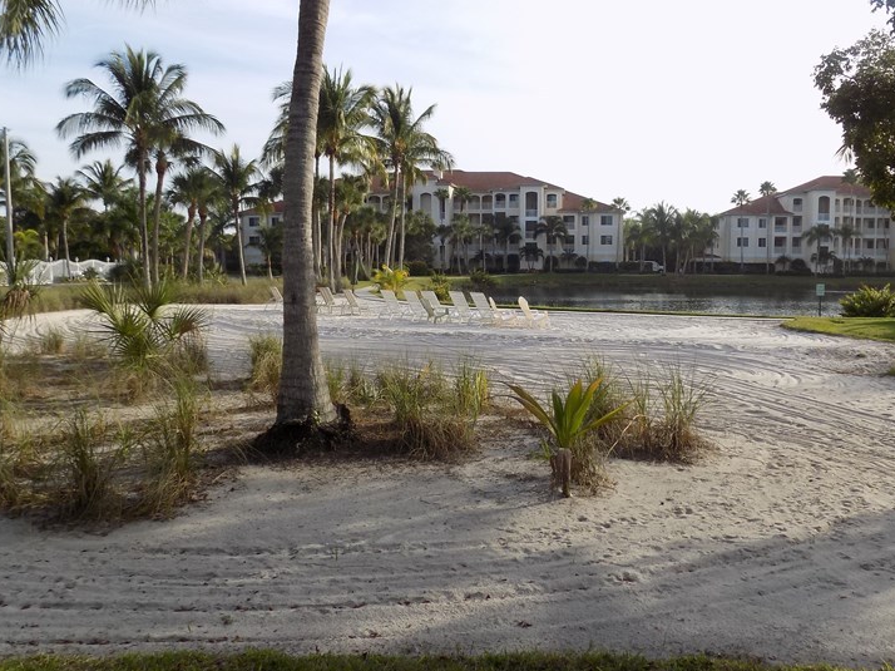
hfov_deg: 55.0
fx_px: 853
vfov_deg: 42.9
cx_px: 529
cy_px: 339
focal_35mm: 33
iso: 80
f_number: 3.1
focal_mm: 4
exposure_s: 1/640
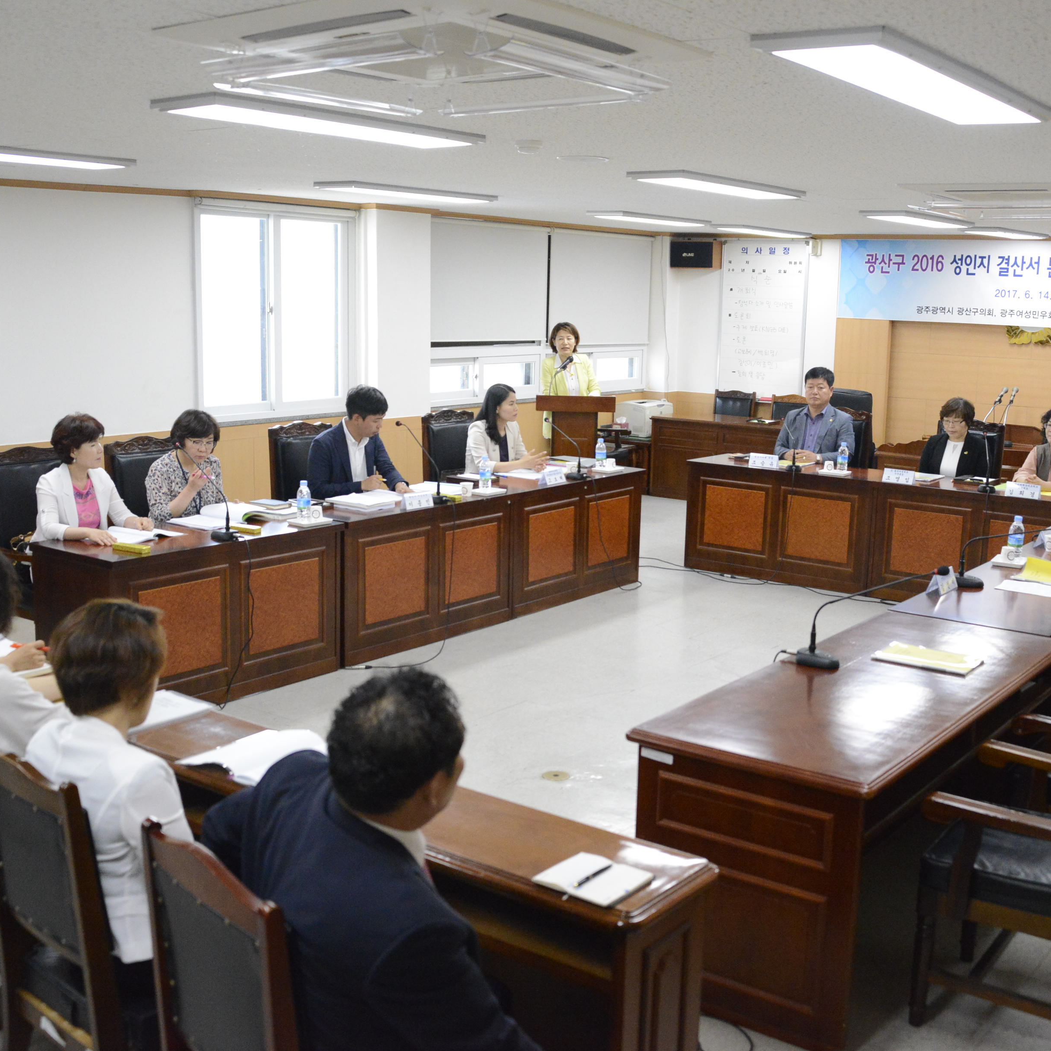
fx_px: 1408
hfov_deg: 40.9
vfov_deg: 40.9
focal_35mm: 41
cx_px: 562
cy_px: 527
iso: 6400
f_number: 3.8
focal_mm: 32
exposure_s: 1/500
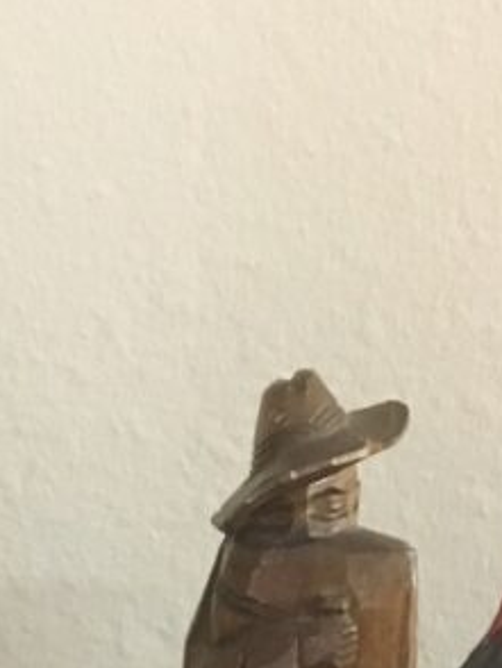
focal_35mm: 101
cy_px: 907
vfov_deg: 18.0
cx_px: -55
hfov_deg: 14.3
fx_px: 1950
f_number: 2.2
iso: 320
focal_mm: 4.15
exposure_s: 1/15
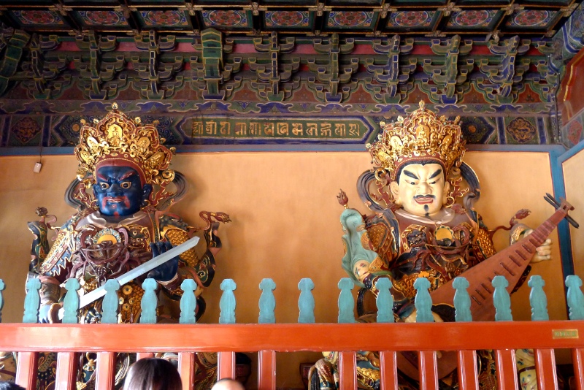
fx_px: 568
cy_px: 195
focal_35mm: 35
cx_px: 292
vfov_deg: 37.9
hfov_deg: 54.4
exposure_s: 1/13
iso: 400
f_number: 2.3
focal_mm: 7.5
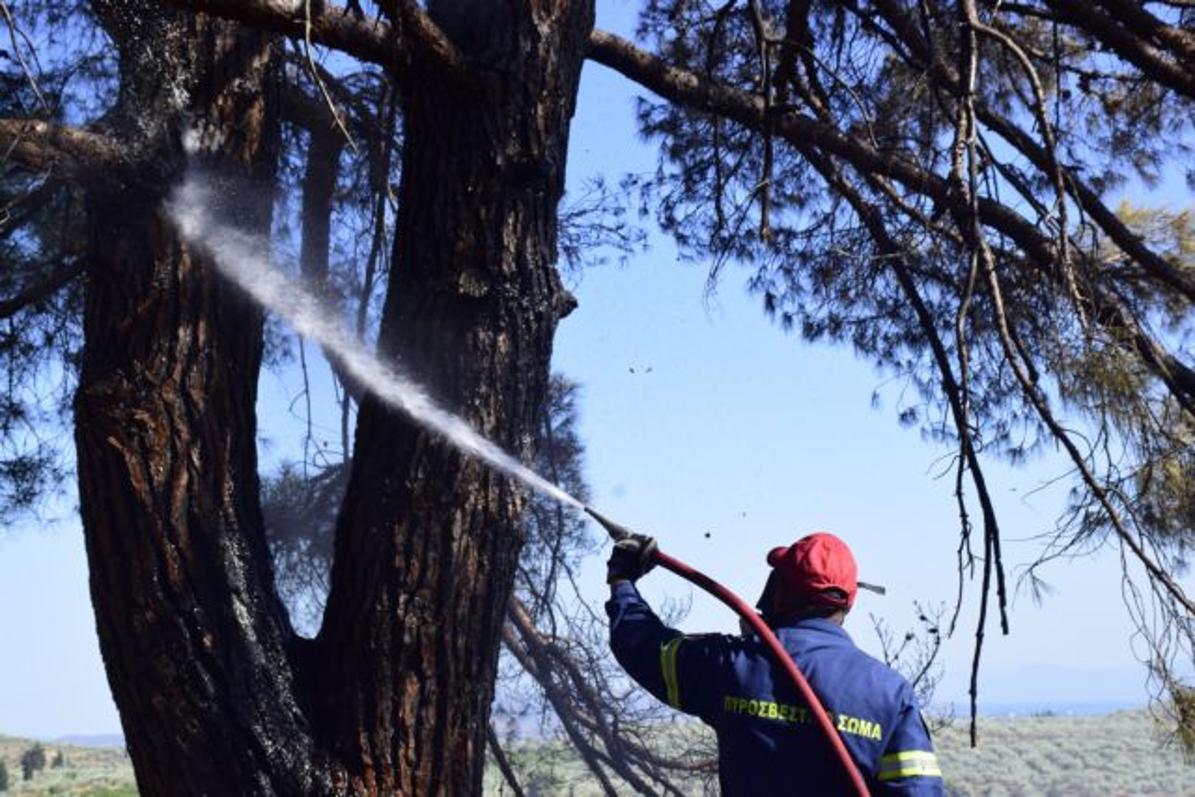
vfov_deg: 17.5
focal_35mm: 78
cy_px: 398
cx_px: 598
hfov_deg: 26.0
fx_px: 2590
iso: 1000
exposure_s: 1/800
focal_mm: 52
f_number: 14
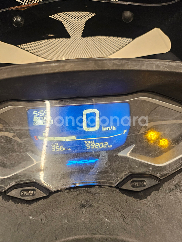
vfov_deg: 71.6
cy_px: 121
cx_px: 91
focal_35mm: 24
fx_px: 168
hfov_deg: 56.8
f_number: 1.8
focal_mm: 5
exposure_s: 1/120
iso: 320
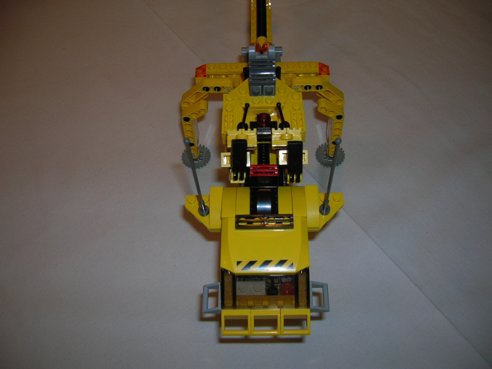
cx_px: 246
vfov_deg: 41.8
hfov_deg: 54.0
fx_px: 483
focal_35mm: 34
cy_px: 184
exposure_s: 1/60.1
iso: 50
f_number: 2.9
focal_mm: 5.7
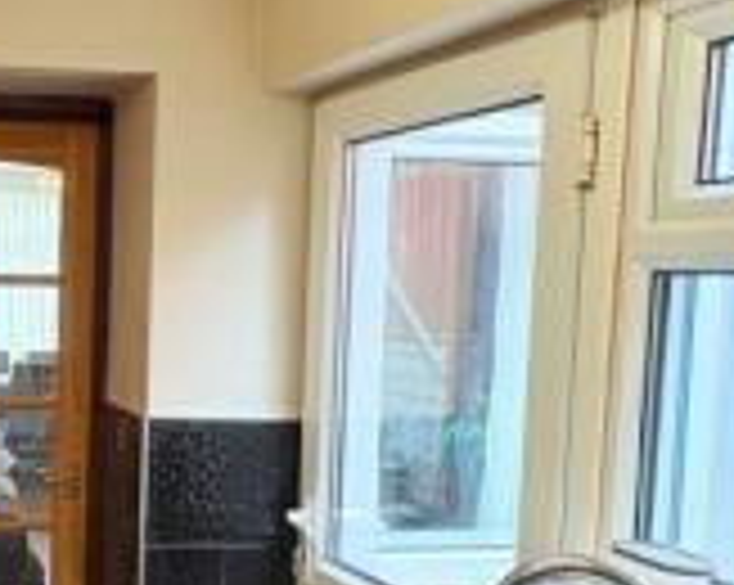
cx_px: -47
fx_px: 1063
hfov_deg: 33.8
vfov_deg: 30.6
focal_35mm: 49
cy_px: 371
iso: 200
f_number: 2.2
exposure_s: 1/100
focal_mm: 2.22
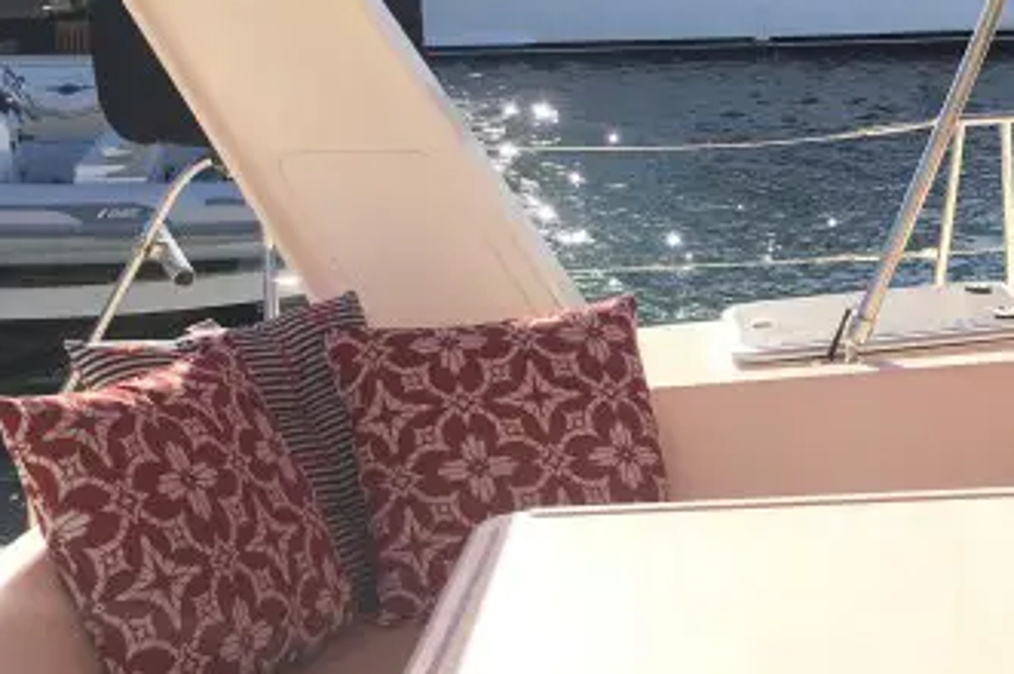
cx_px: 879
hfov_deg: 26.9
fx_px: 2054
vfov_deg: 18.6
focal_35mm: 73
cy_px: 380
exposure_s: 1/1637
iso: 25
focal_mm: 4.15
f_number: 2.2
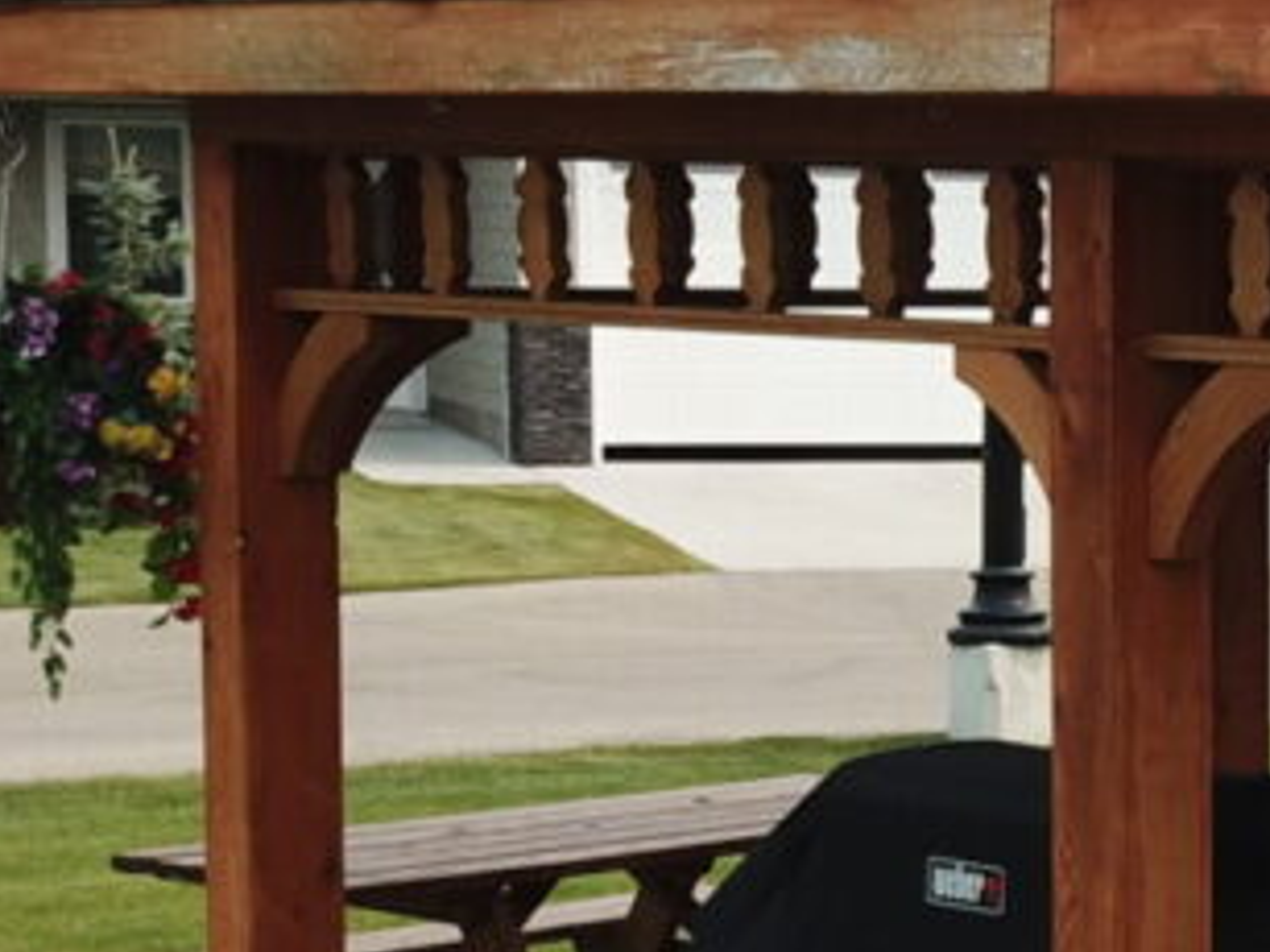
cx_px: 2015
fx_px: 4474
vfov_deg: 12.1
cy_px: 741
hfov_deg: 14.8
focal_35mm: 122
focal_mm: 4.73
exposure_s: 1/966
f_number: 2.2
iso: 100
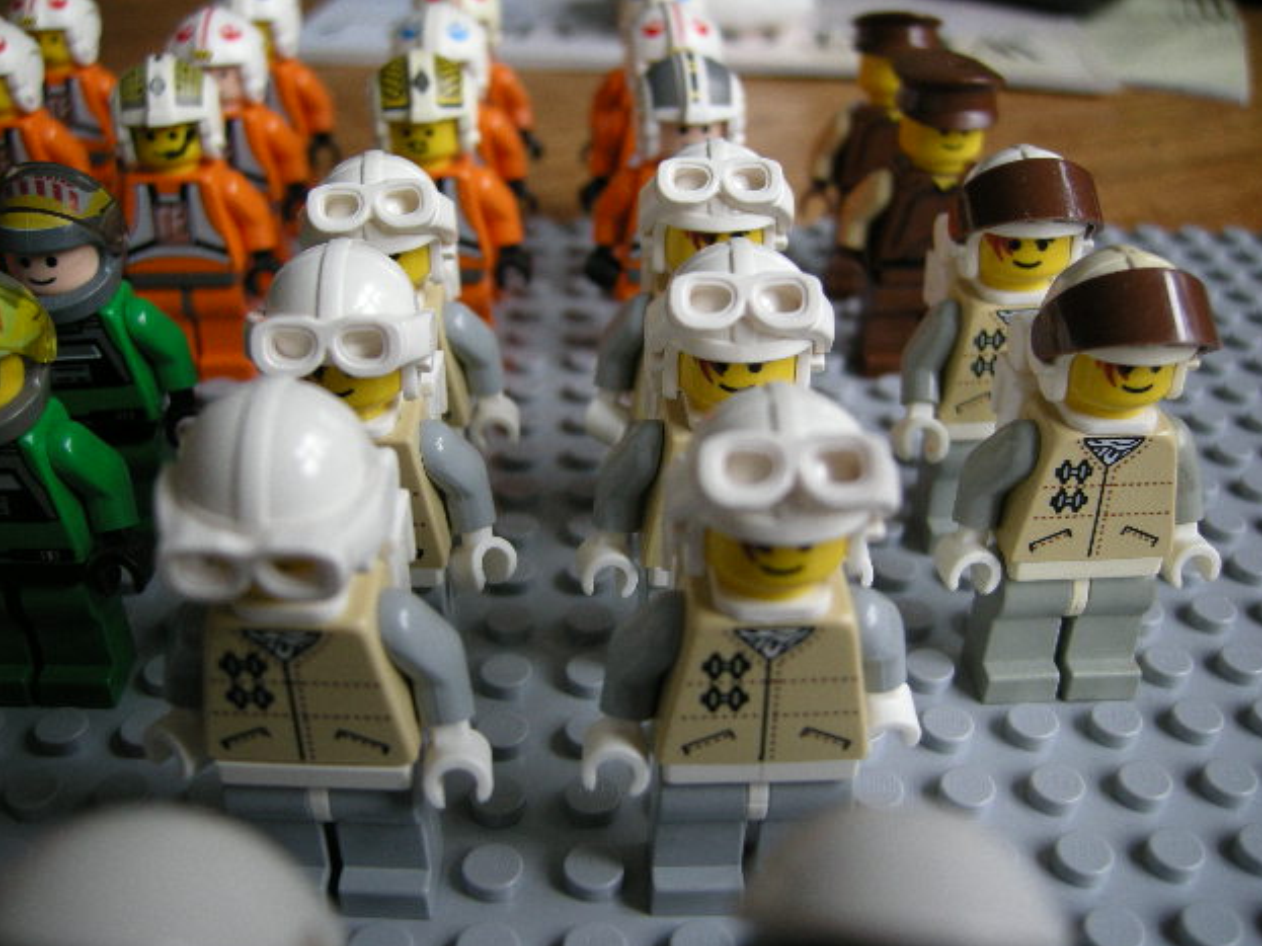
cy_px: 468
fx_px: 1349
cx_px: 640
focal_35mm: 37
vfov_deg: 38.7
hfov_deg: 50.1
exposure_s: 1/58.6
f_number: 2.7
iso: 130
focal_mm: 7.5
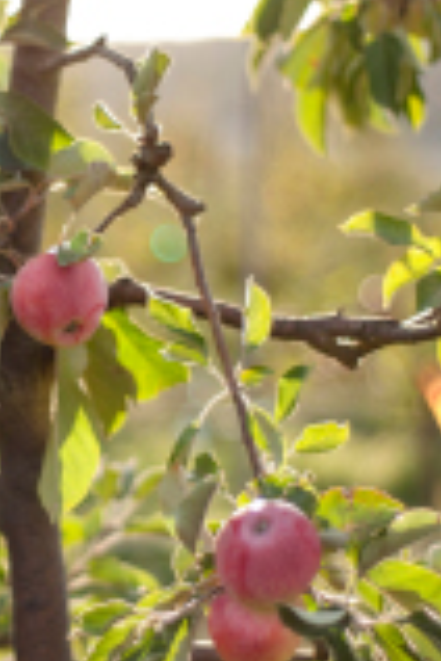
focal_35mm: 142
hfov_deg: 9.6
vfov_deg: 14.4
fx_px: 2609
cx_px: 4
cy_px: 318
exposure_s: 1/1000
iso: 100
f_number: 1.8
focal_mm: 50
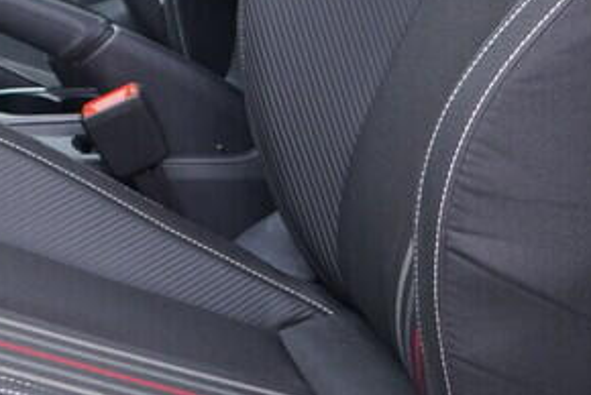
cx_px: -130
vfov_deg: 10.5
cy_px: -148
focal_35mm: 127
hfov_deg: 15.5
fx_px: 2087
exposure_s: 1/40
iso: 250
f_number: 2.8
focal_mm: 24
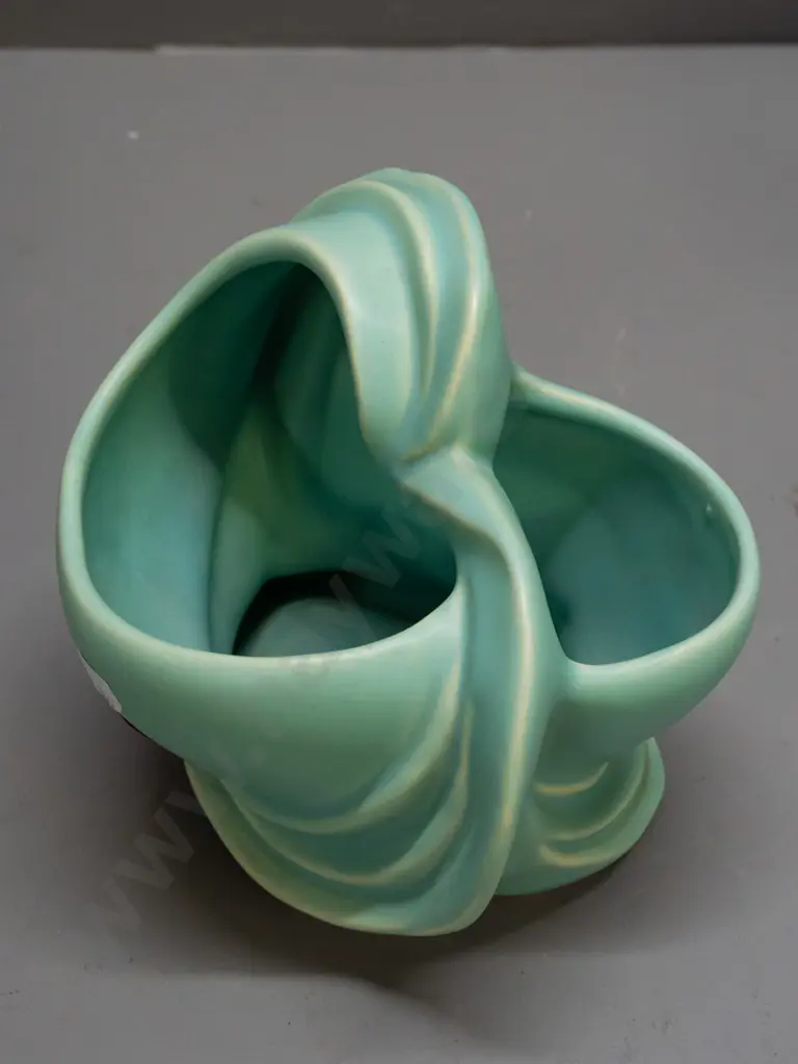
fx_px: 1475
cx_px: 399
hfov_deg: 30.3
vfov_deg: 39.7
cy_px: 532
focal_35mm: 48
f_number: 5.6
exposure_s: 1/320
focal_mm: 24
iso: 3200
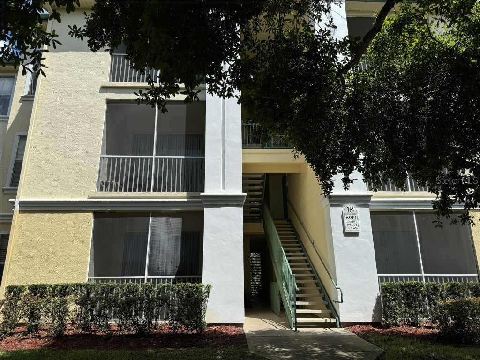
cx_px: 240
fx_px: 333
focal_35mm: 24
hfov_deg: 71.6
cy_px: 180
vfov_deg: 56.8
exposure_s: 1/4310
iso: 80
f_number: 1.78
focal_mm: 6.76
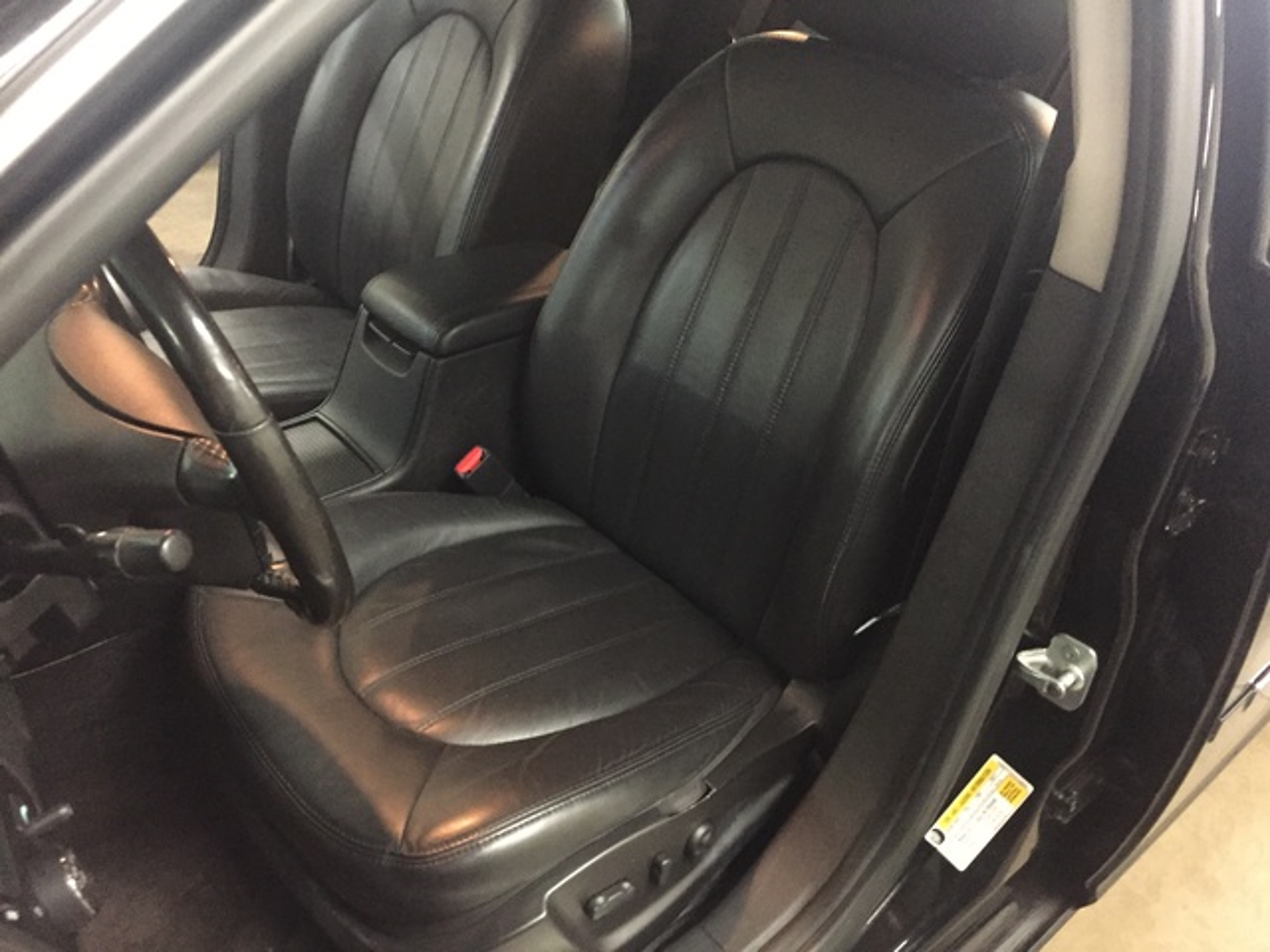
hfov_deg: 61.7
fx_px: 1064
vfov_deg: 48.2
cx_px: 635
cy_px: 476
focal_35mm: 29
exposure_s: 1/15
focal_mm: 4.15
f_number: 2.2
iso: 320
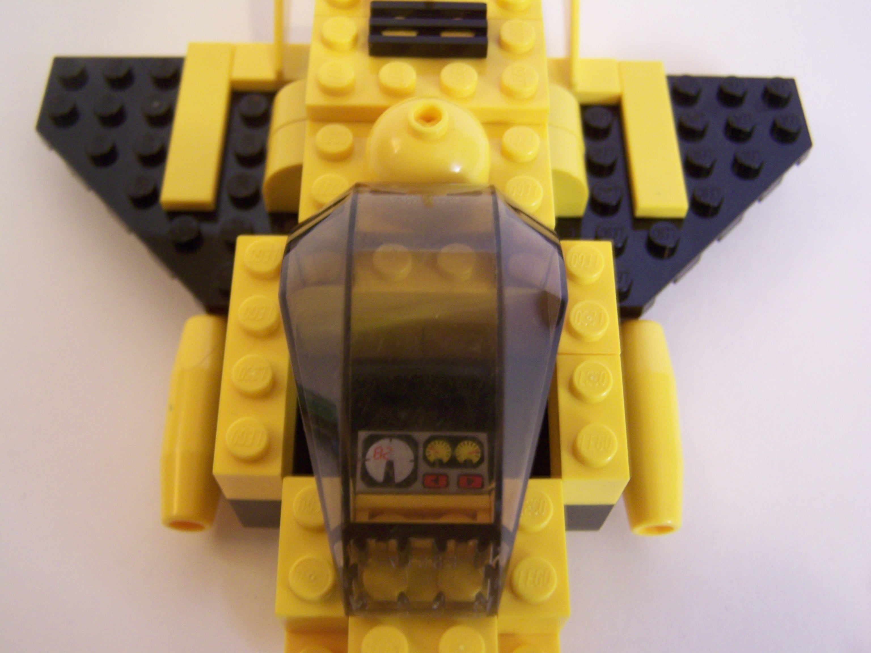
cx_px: 436
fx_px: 956
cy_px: 326
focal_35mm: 38
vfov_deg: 37.7
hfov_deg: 49.0
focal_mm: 6.3
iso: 160
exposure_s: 1/8
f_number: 2.8
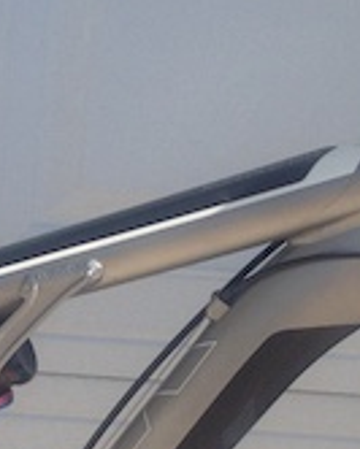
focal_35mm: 165
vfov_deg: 11.6
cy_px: 435
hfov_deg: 9.3
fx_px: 2195
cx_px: 0
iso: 64
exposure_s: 1/649
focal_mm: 4.28
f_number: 2.4
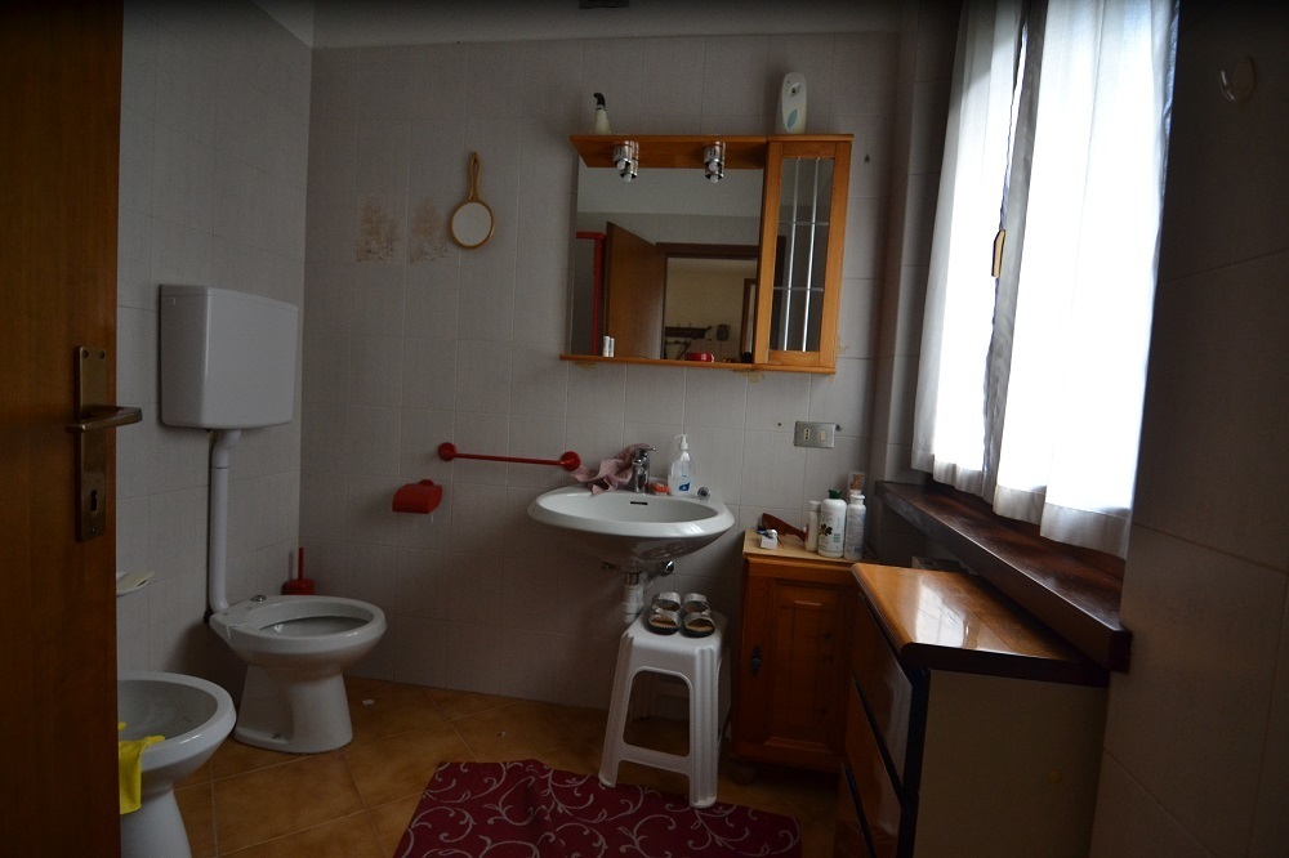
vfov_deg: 72.0
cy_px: 429
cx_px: 644
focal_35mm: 16
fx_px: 591
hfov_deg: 95.0
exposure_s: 1/60
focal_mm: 11
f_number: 2.8
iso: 800
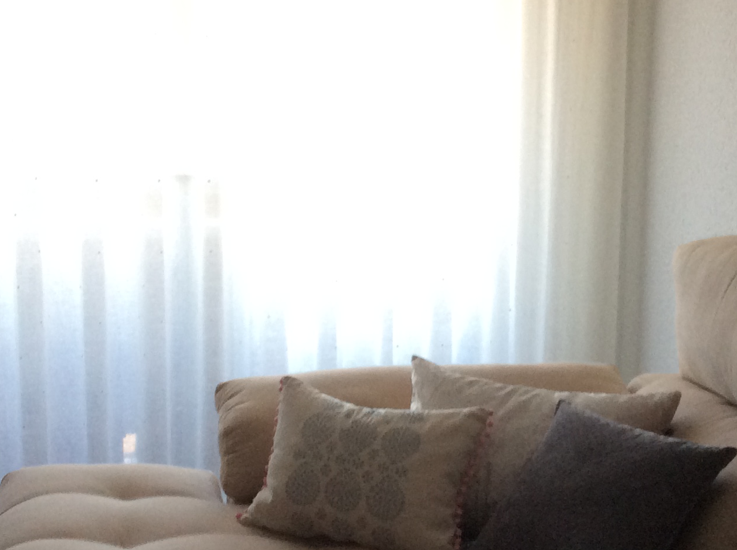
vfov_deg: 22.2
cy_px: 326
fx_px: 1403
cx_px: 407
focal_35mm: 66
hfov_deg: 29.4
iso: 80
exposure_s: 1/25
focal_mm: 3.3
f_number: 2.4
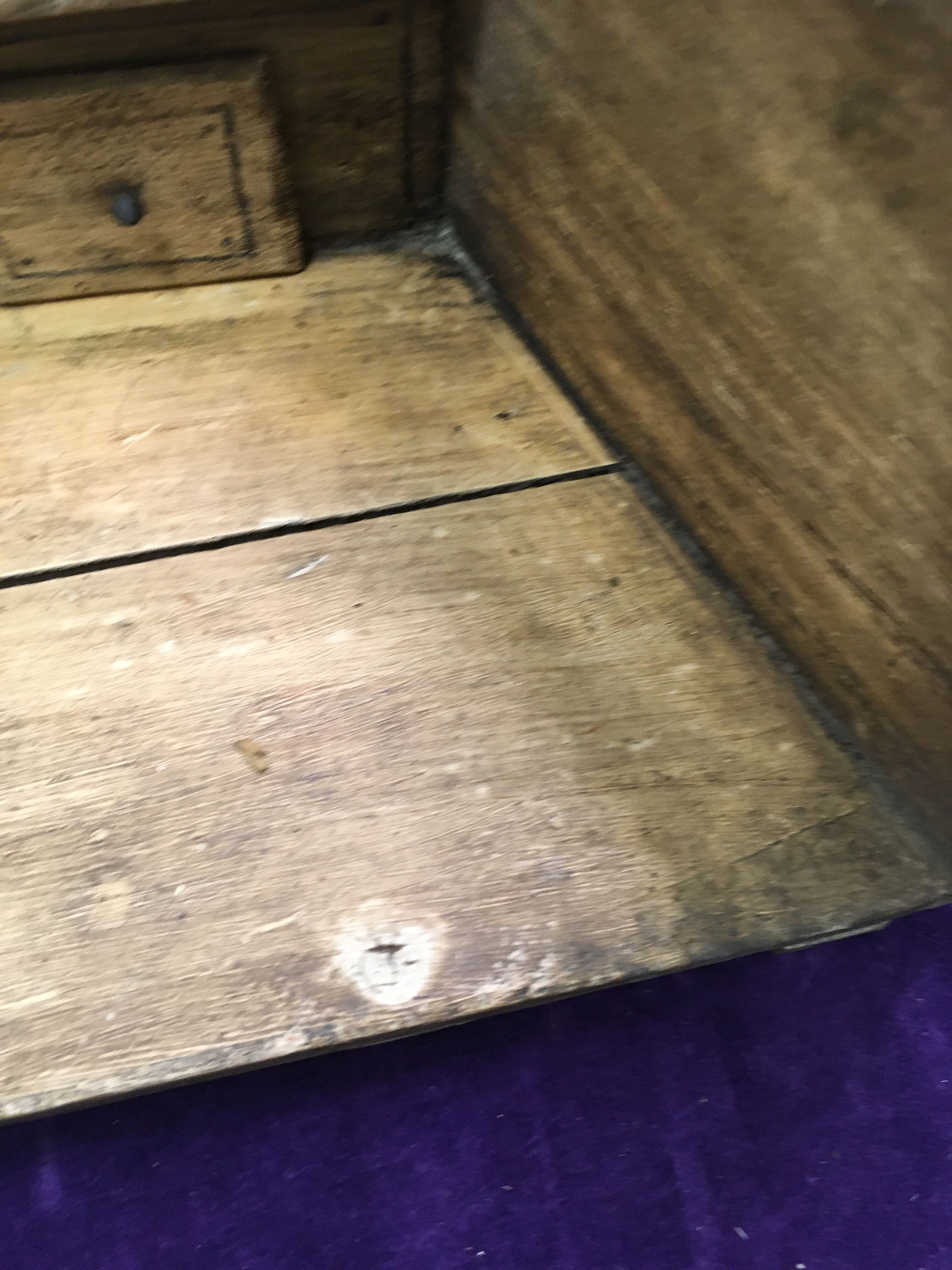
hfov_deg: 48.2
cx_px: 476
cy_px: 635
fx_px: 1063
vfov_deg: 61.7
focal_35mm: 29
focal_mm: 4.15
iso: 200
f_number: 2.2
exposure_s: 1/20
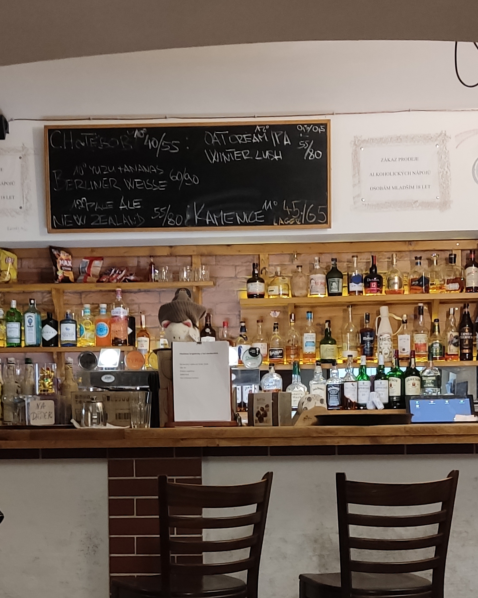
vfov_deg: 28.7
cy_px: 453
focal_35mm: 65
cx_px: 233
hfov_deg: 23.5
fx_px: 1150
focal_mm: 4.71
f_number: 1.79
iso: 660
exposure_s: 1/24
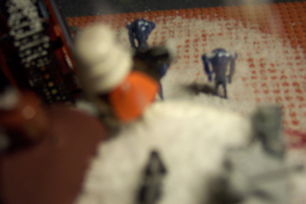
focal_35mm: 38
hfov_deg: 50.7
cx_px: 153
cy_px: 102
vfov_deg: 35.1
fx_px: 323
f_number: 2.8
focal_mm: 8
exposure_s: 1/90
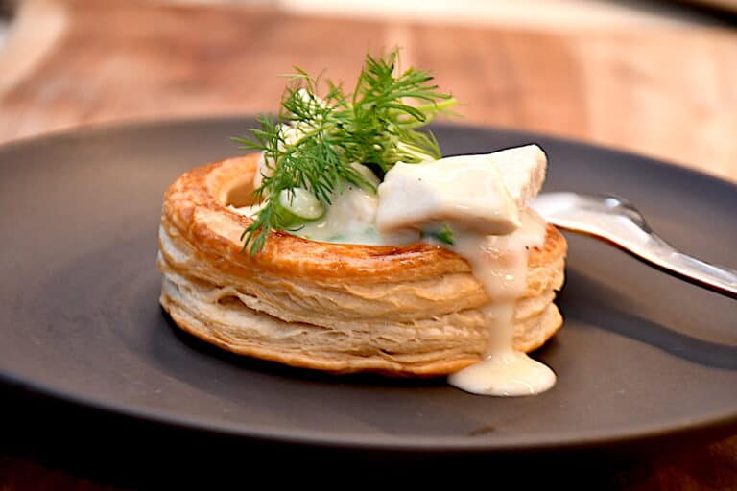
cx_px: 368
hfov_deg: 13.7
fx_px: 3071
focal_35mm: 150
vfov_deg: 9.1
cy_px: 246
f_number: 5.6
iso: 1000
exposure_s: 1/60
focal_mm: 100
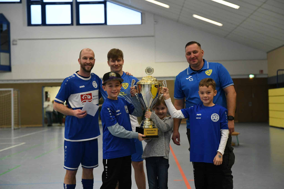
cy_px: 94
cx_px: 142
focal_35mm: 56
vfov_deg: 24.2
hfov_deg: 35.6
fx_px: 442
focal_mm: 56
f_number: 2.8
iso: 5000
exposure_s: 1/800
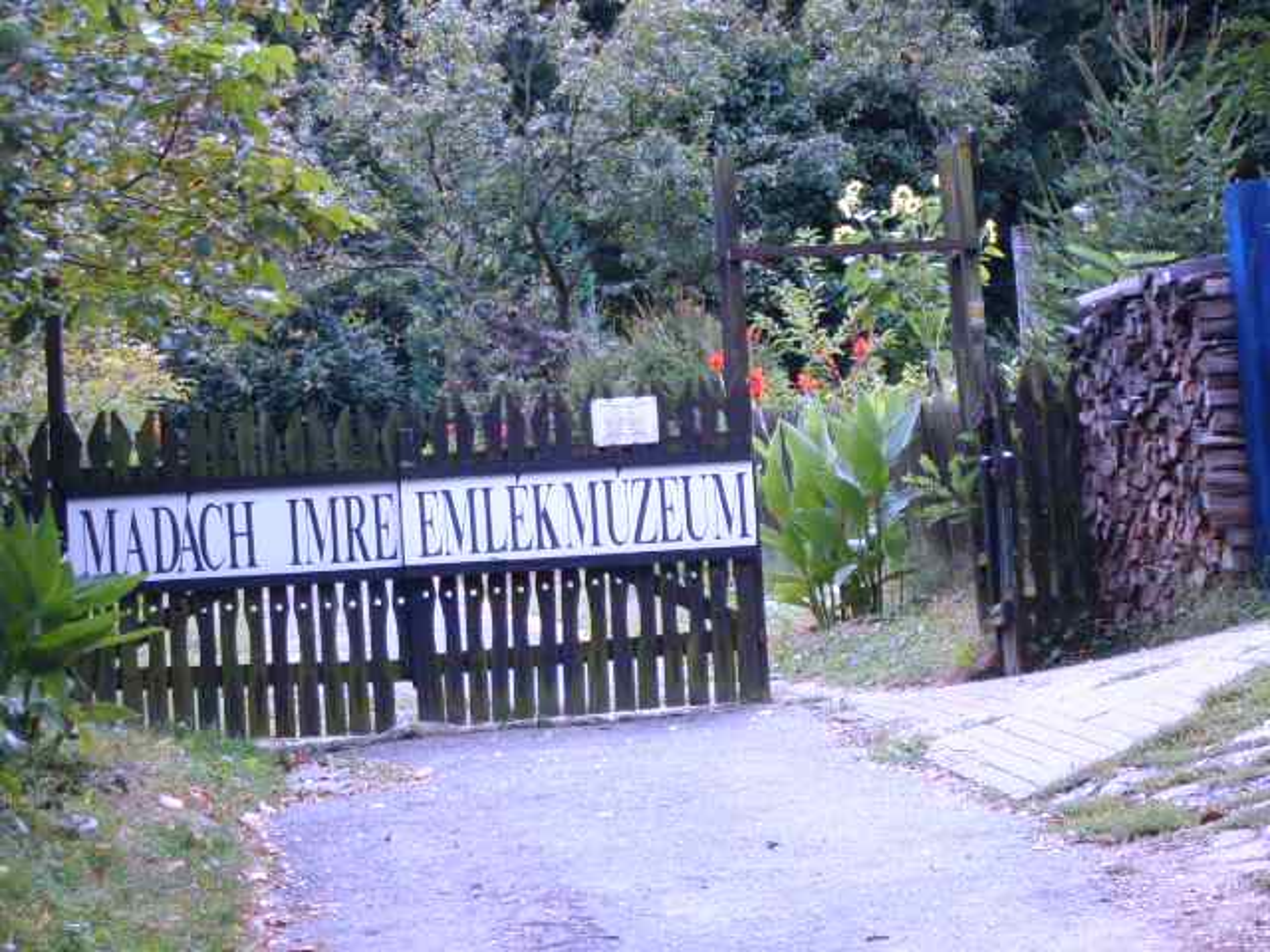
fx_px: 4182
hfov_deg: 17.3
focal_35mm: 114
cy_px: 476
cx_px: 635
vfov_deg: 13.0
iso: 63
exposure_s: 1/90
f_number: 4.8
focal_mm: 17.4
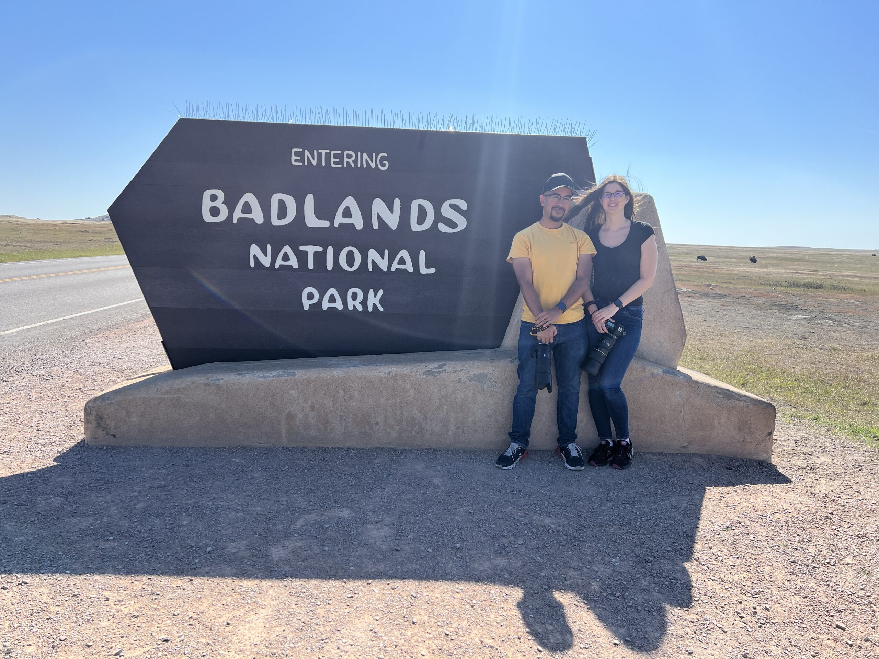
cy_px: 330
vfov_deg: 53.1
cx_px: 440
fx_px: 660
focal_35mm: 26
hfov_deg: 67.3
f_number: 1.5
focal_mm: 5.7
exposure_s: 1/3968
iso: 50
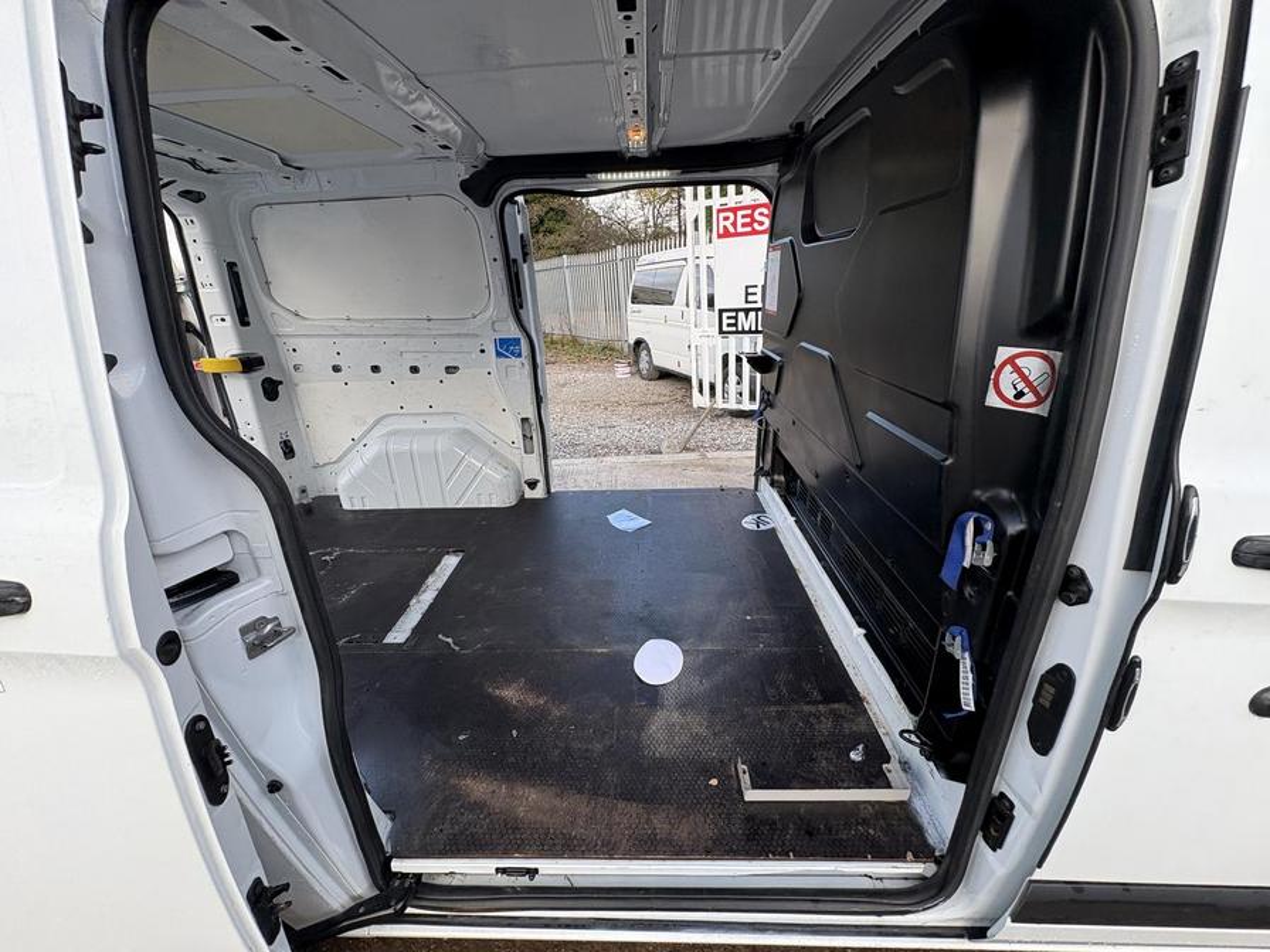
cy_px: 476
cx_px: 635
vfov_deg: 85.7
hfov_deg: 102.1
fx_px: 514
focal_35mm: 14
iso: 40
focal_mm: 2.22
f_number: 2.2
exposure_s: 1/137
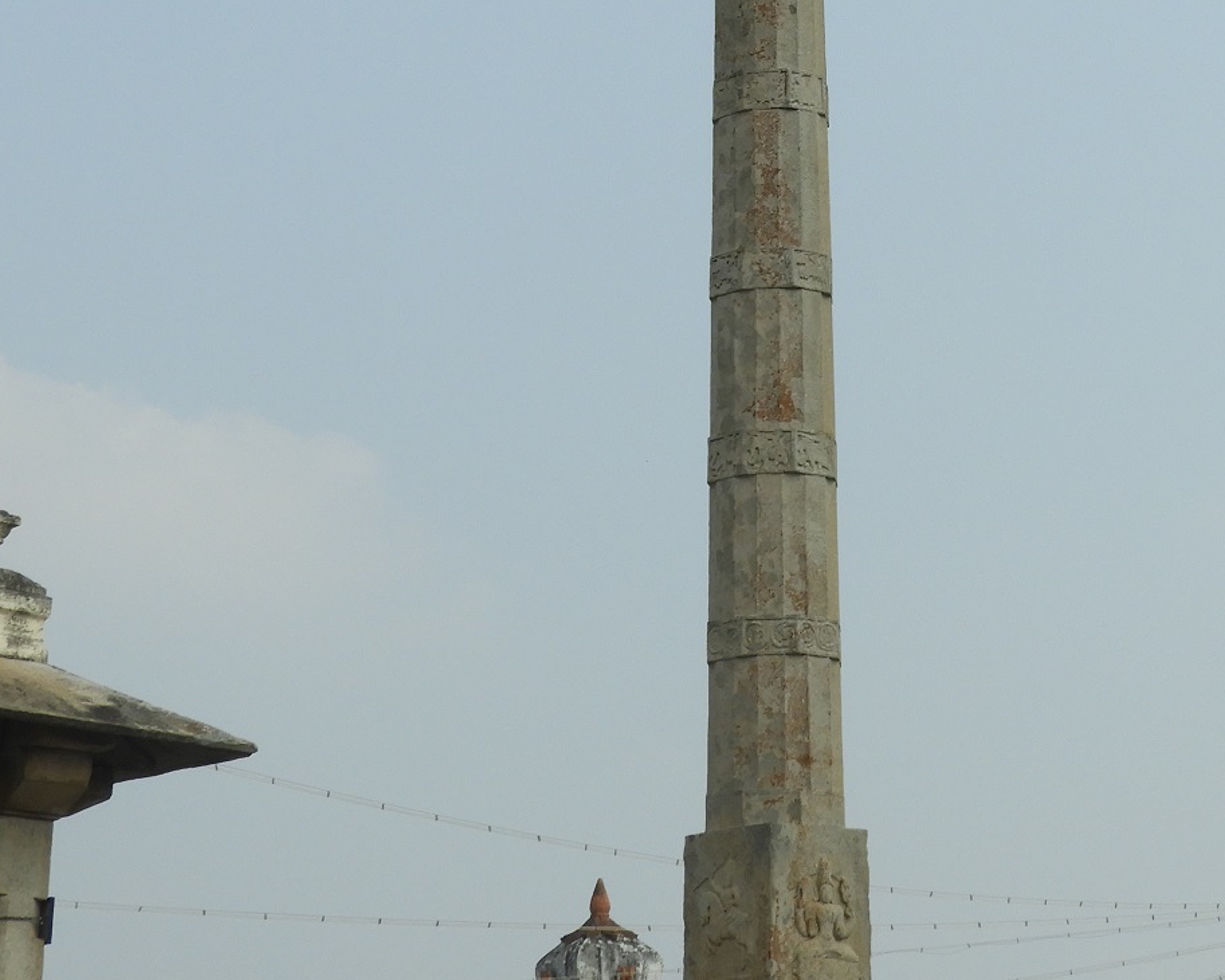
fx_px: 4422
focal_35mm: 122
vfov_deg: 12.5
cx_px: 910
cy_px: 70
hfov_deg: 15.7
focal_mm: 9.9
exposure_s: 1/1250
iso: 100
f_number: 4
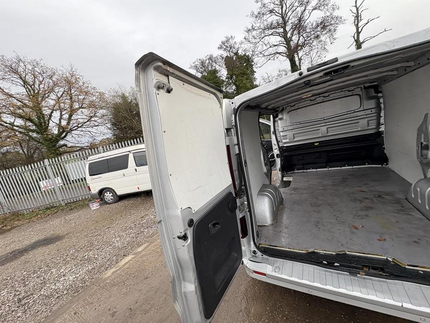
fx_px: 174
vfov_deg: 85.7
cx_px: 215
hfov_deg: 102.1
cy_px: 162
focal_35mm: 14
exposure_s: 1/178
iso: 40
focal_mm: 2.22
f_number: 2.2
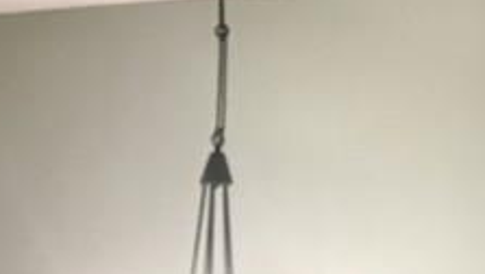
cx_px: -35
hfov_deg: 14.5
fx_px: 1867
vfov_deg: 7.9
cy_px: 615
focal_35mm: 145
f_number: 2.2
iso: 200
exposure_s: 1/24
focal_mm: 4.15
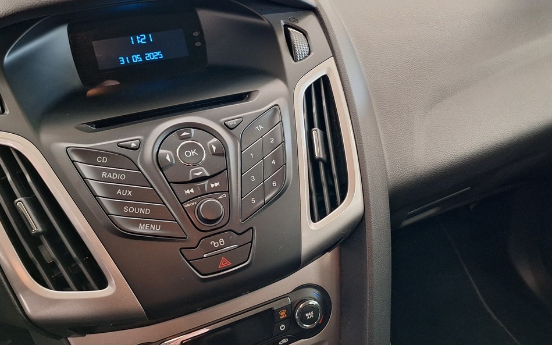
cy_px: 179
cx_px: 355
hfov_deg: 52.0
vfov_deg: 34.4
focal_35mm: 37
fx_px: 557
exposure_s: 1/25
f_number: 1.8
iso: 320
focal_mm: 5.54
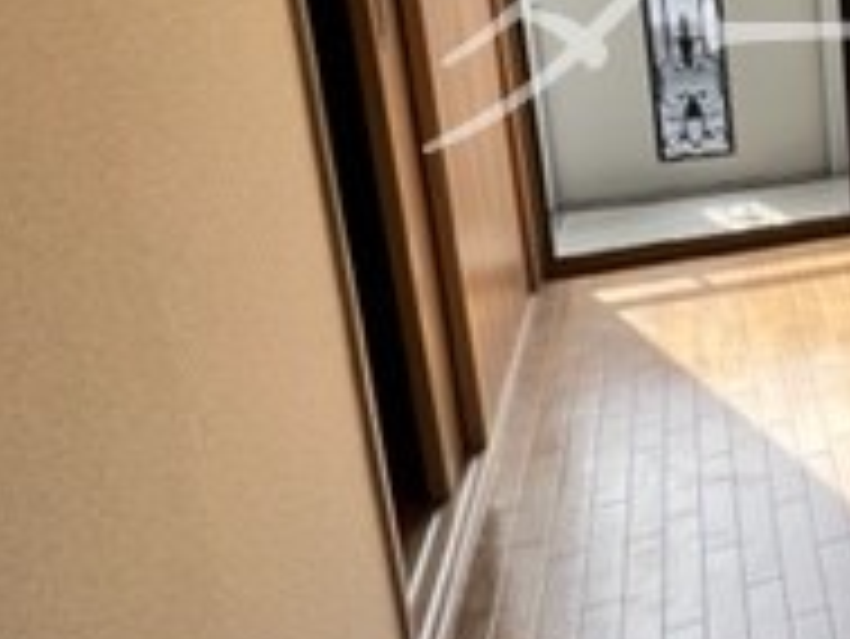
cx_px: 1286
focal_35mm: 44
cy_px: 54
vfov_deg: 31.3
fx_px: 1081
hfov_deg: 28.0
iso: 32
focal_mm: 1.57
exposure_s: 1/140
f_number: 1.8
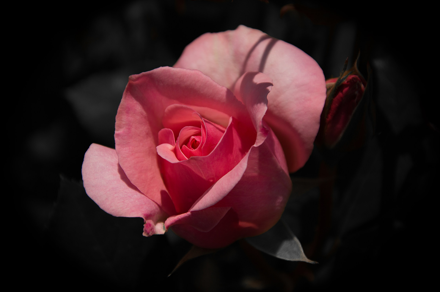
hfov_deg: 13.1
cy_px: 146
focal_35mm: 158
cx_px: 220
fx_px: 1923
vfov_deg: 8.7
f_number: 5.6
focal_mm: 105
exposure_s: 1/1250
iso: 200
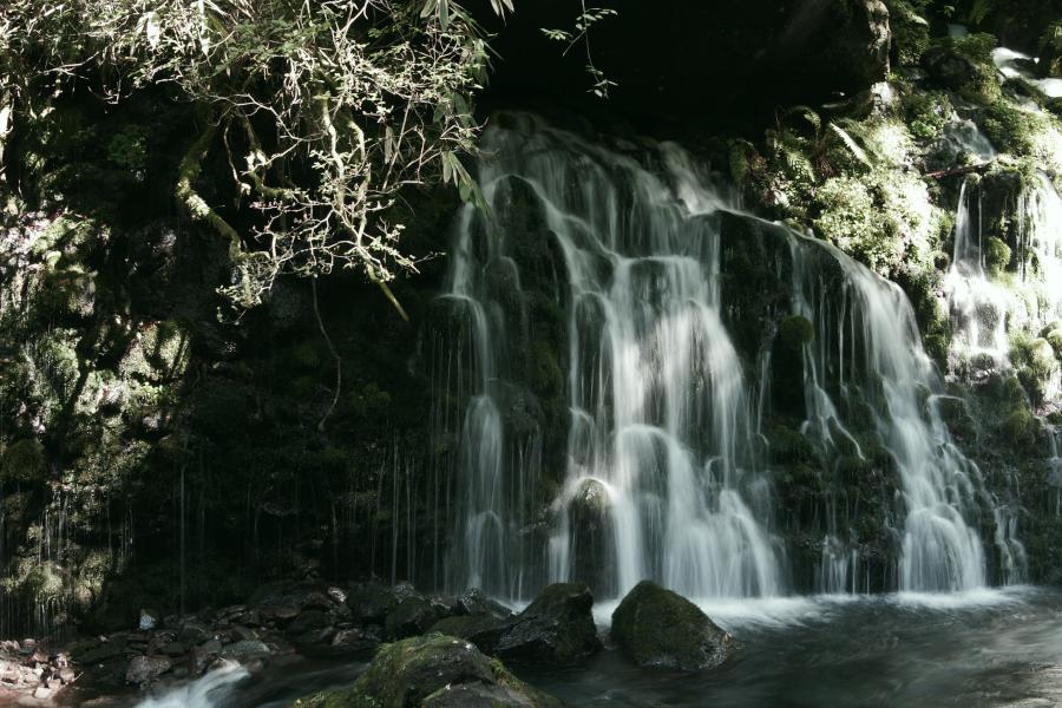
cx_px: 531
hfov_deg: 35.1
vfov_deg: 23.8
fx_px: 1681
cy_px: 354
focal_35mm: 57
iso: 200
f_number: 9
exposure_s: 1/3.33
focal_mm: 38
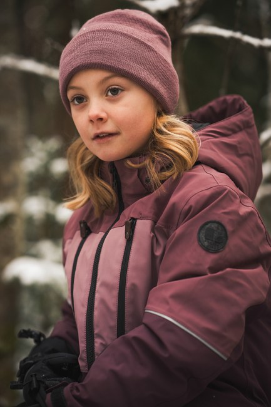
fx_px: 960
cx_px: 136
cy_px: 204
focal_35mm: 85
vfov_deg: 23.9
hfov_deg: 16.1
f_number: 2.5
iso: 100
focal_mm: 85
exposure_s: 1/200
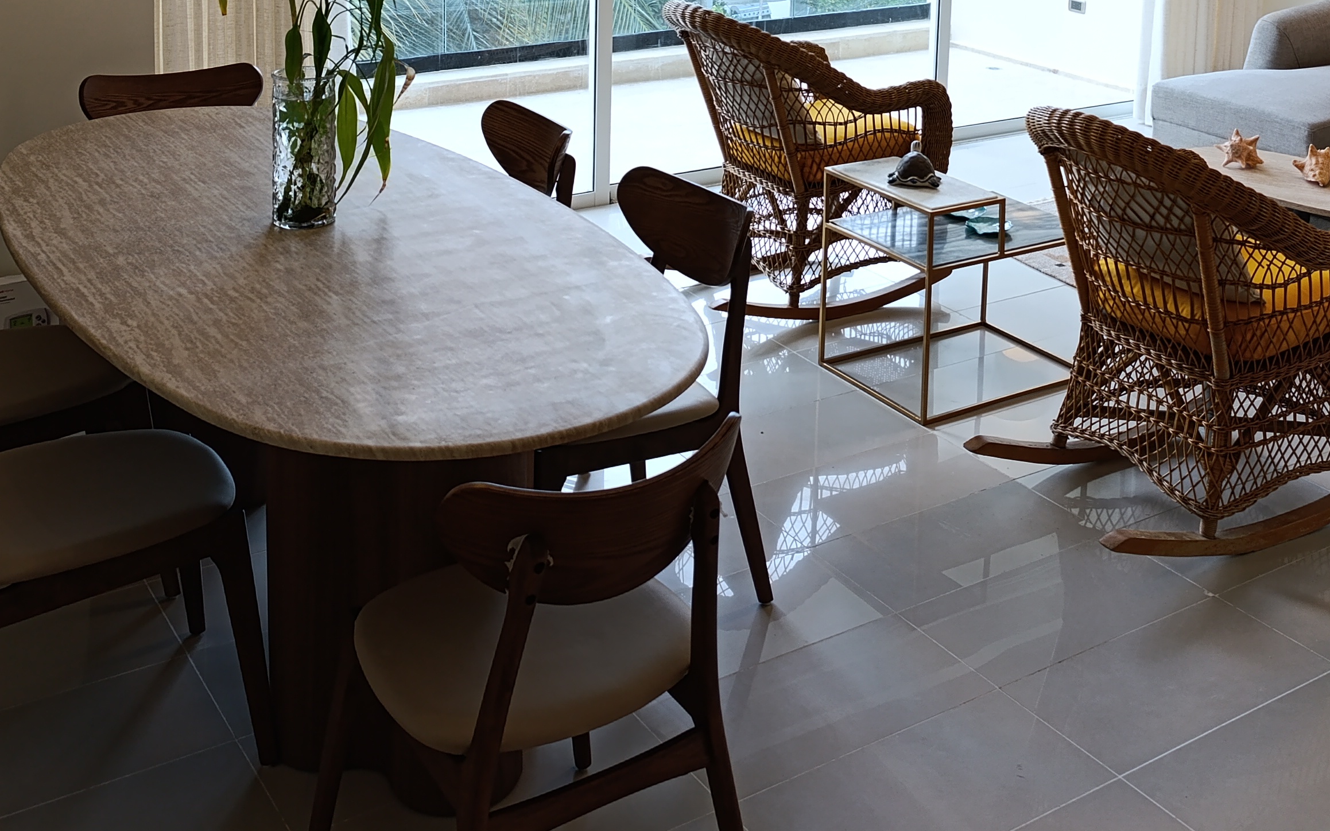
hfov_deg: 46.0
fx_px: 1559
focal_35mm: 43
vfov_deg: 27.9
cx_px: 785
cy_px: -22
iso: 320
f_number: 1.6
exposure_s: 1/100
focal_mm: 6.14
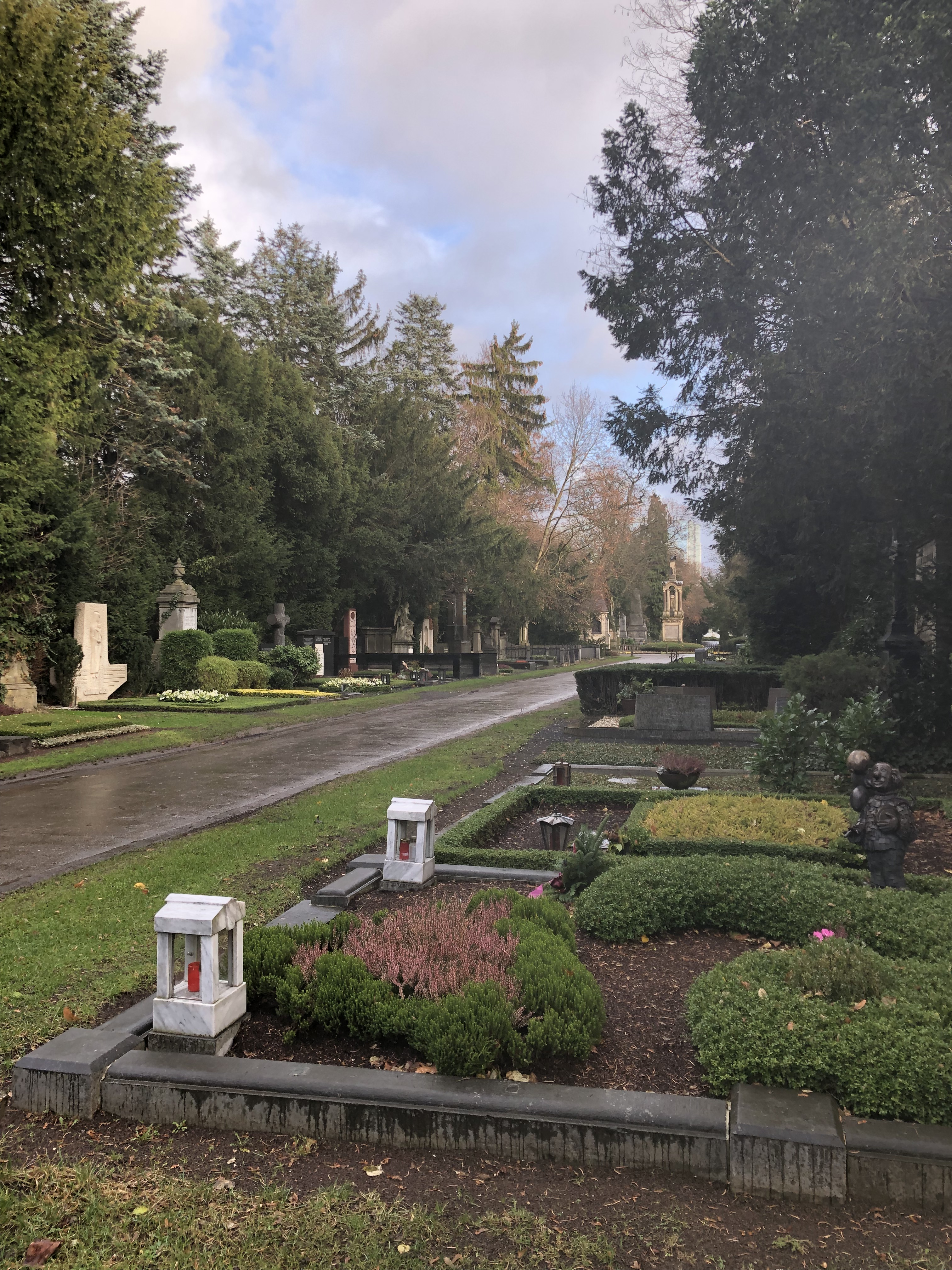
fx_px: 1027
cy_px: 635
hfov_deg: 49.7
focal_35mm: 28
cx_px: 476
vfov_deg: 63.4
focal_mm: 4
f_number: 1.8
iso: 20
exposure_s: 1/120
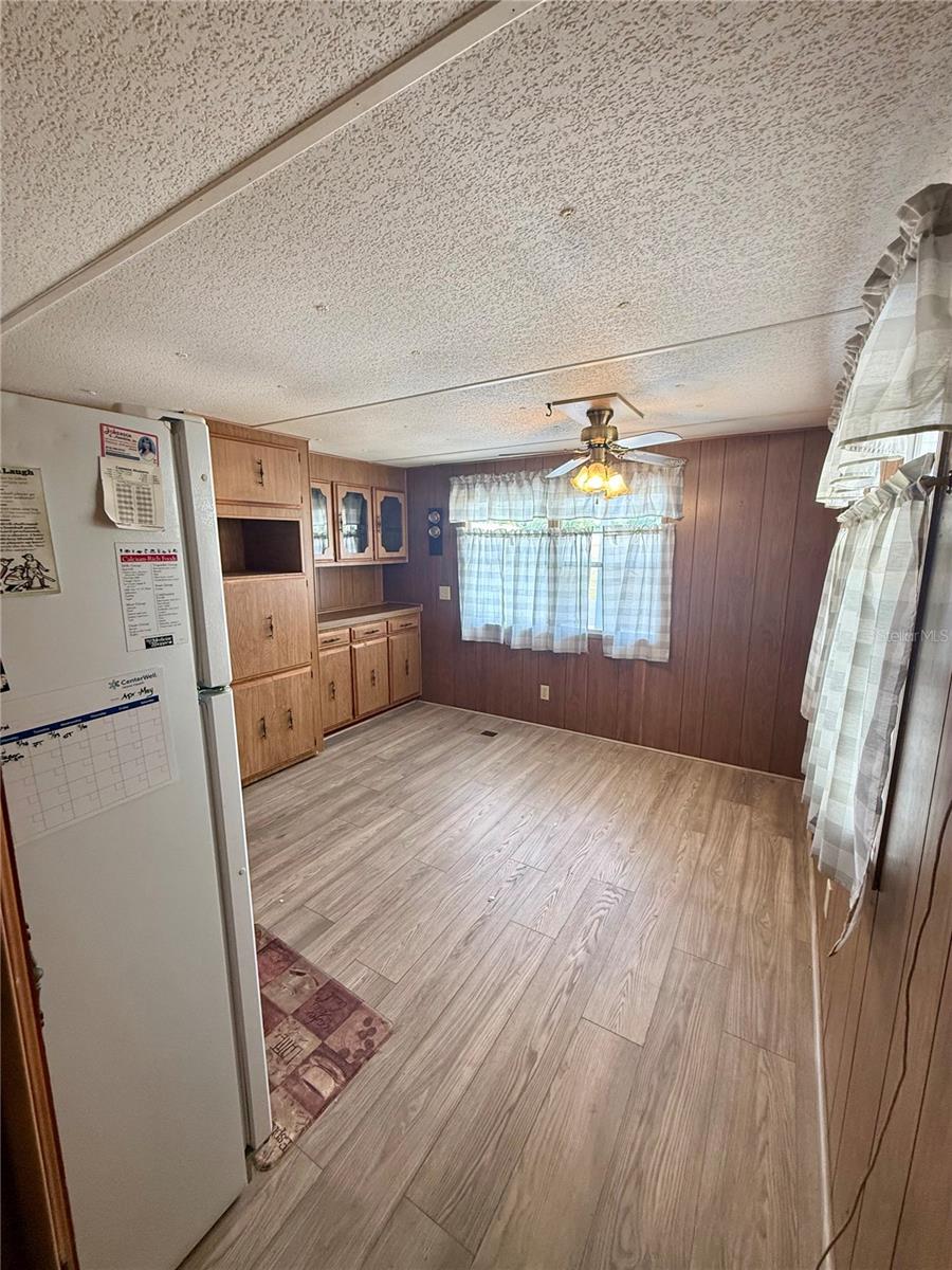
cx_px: 476
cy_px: 635
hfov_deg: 85.7
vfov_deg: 102.1
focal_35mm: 14
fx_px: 513
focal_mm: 2.22
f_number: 2.2
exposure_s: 1/120
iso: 320
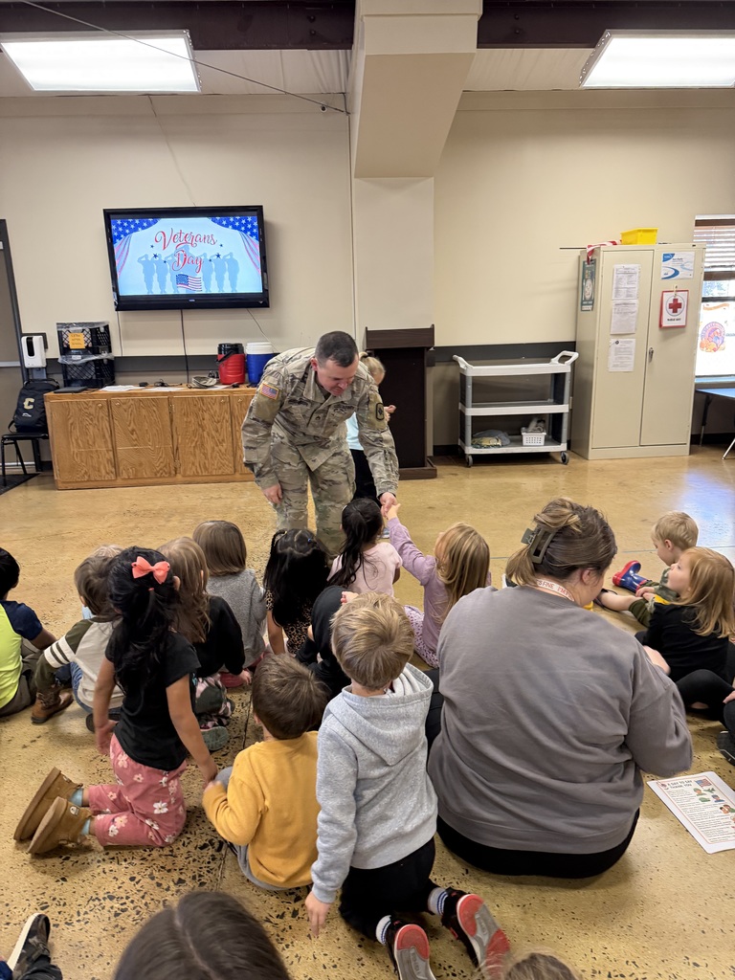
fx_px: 679
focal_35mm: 24
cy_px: 490
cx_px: 368
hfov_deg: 56.8
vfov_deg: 71.6
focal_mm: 6.76
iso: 320
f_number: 1.78
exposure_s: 1/60
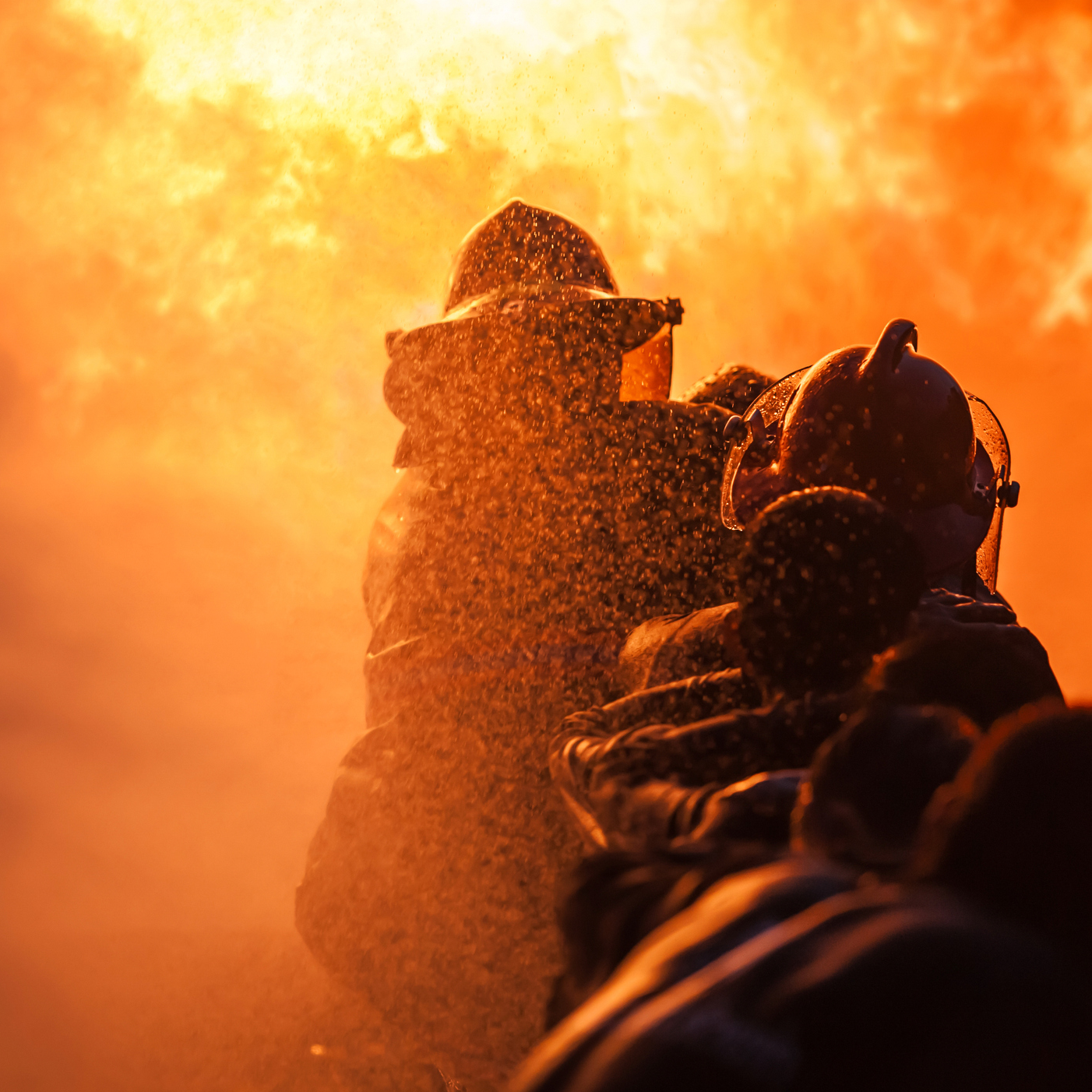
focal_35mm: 180
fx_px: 6424
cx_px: 500
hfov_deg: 9.7
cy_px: 548
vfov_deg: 9.7
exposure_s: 1/500
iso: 640
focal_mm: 140
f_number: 2.8
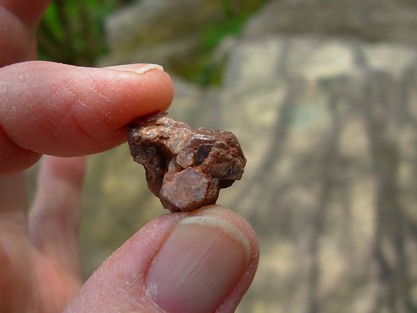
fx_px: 458
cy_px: 156
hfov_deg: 49.0
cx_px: 208
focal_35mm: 38
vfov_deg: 37.7
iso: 50
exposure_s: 1/384
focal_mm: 6.3
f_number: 2.9
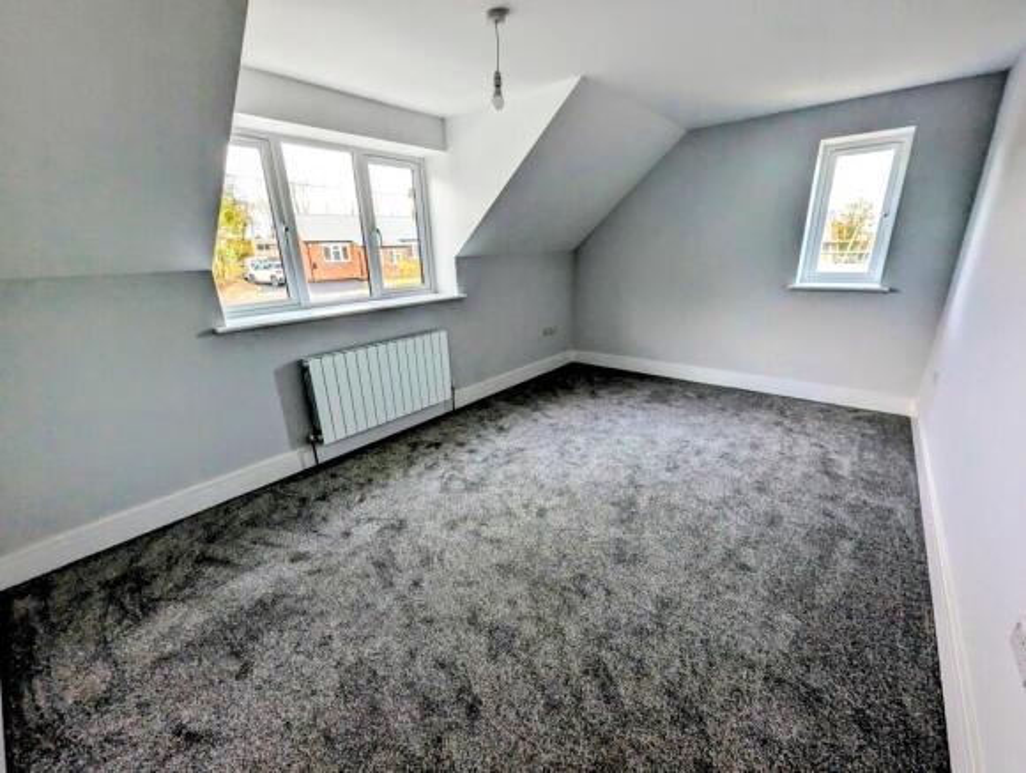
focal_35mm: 13
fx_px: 386
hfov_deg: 106.1
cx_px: 513
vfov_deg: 90.1
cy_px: 386
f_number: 2.2
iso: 64
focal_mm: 1.95
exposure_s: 1/23.8
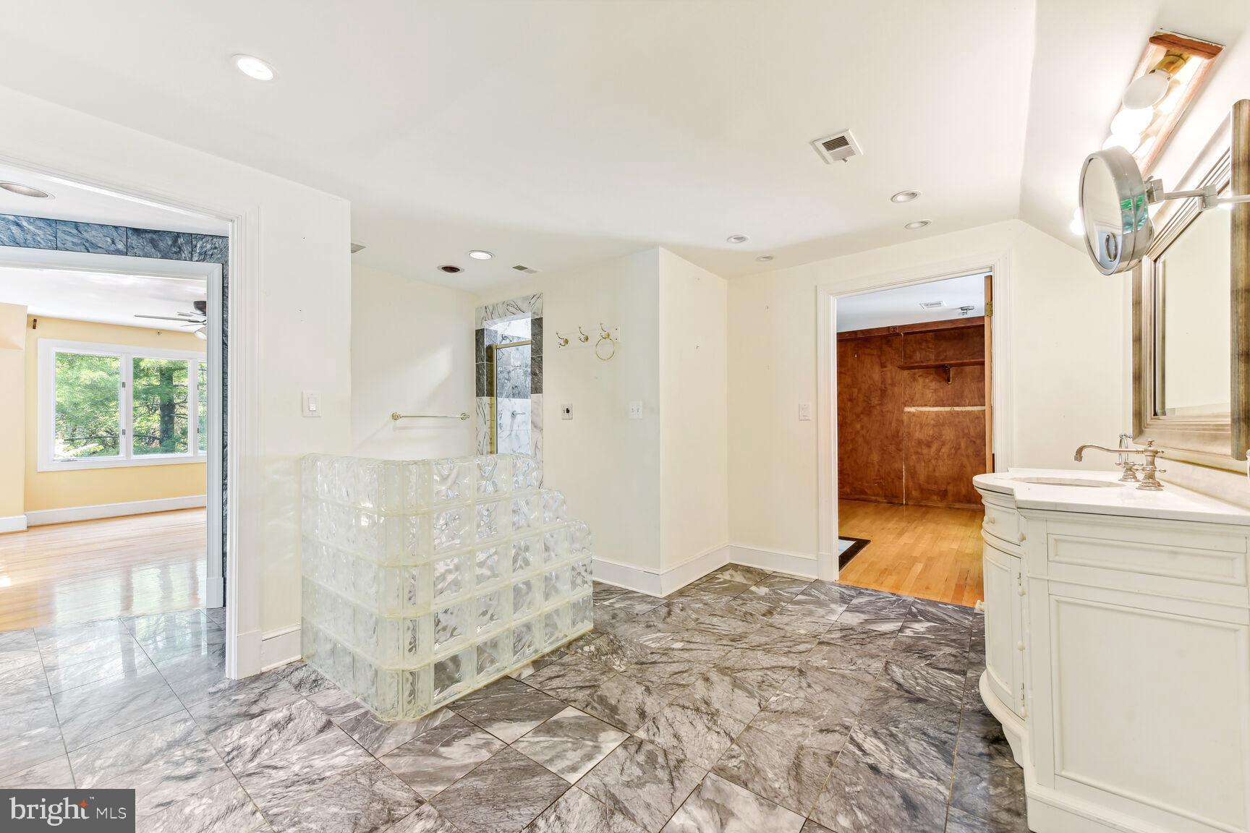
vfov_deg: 81.2
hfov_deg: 104.3
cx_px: 625
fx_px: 486
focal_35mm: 14
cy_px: 416
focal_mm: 14
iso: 400
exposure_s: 1/10
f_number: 8
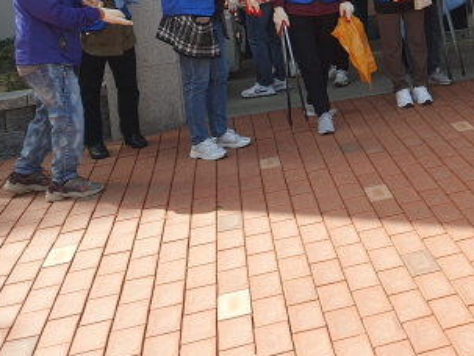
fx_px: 836
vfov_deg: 22.7
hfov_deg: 28.8
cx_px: 515
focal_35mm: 61
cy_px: -34
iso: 50
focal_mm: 4.32
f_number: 2.4
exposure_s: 1/590
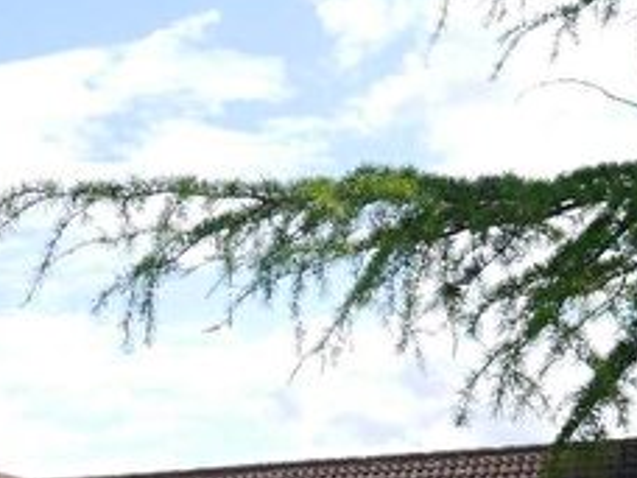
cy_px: 720
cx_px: 38
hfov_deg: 20.8
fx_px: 1693
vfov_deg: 14.9
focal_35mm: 92
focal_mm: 15
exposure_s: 1/320
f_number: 6.3
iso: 160
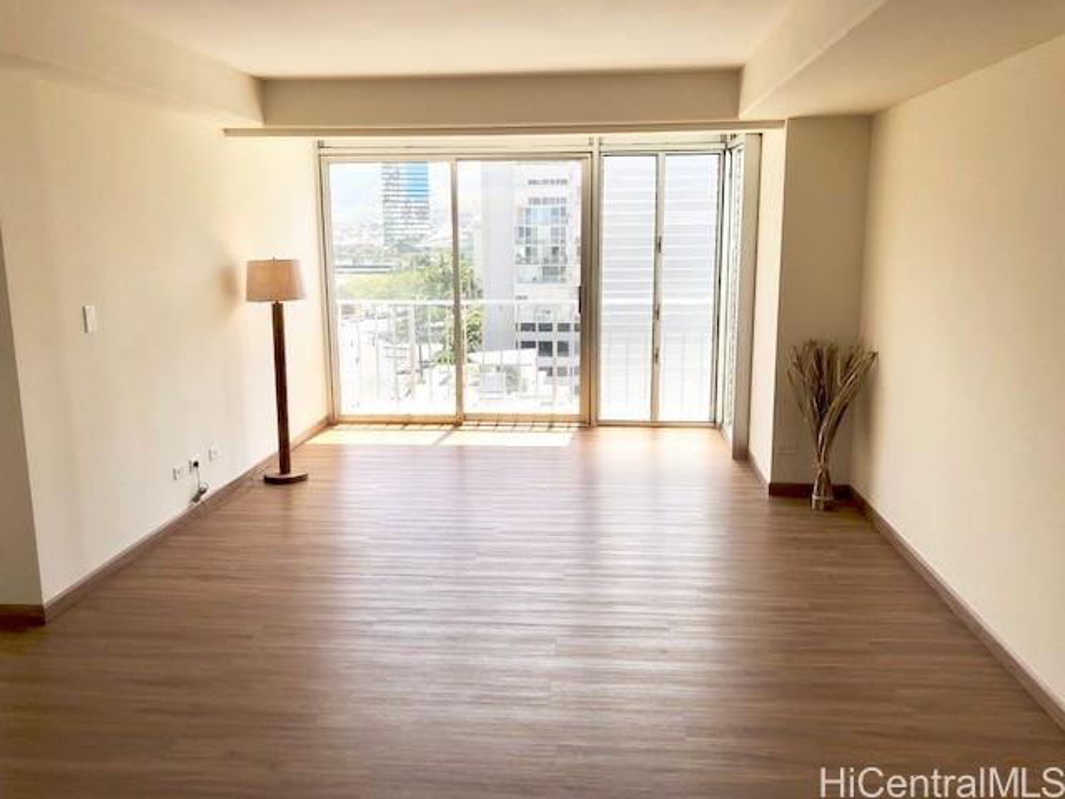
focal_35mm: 28
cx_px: 532
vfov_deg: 49.7
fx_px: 861
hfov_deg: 63.4
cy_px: 400
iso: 20
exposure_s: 1/607
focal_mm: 4
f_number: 1.8
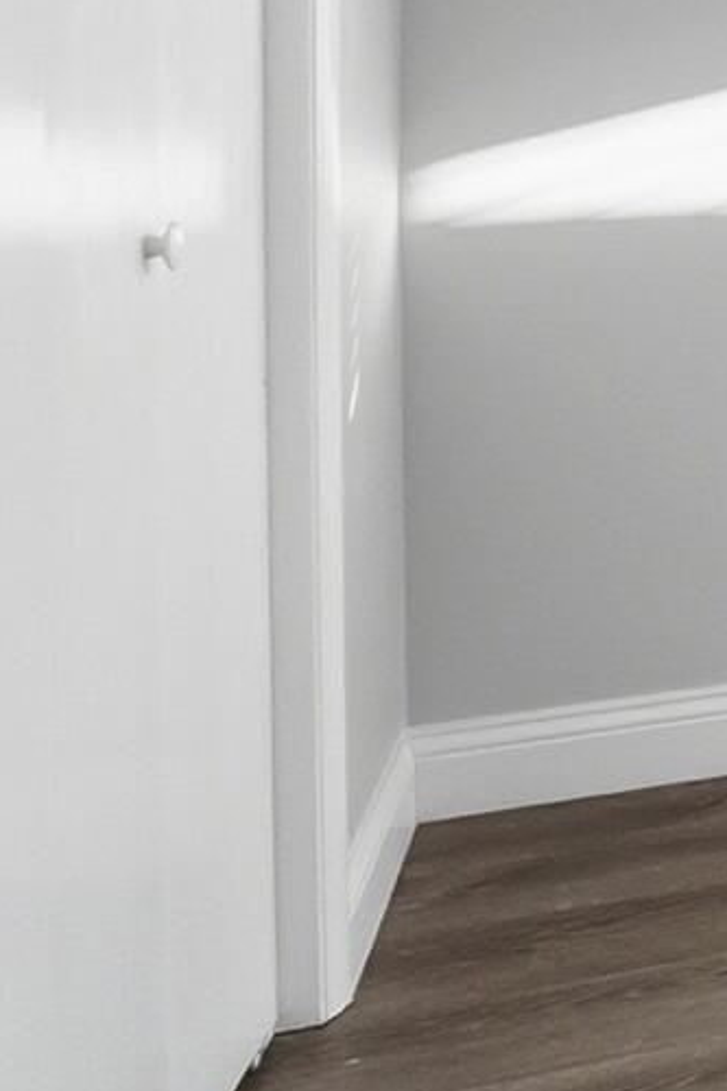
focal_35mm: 60
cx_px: 1864
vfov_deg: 30.8
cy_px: -26
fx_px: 1819
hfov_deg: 13.7
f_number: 4.5
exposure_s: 1/800
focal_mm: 10
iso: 100
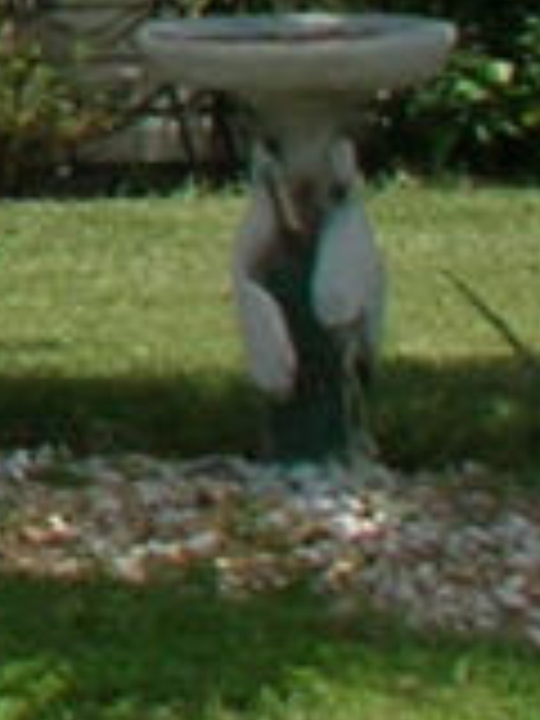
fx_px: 13104
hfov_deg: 2.2
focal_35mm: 630
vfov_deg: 3.1
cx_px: -2840
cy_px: -1458
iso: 50
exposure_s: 1/225
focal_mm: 10.4
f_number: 6.1
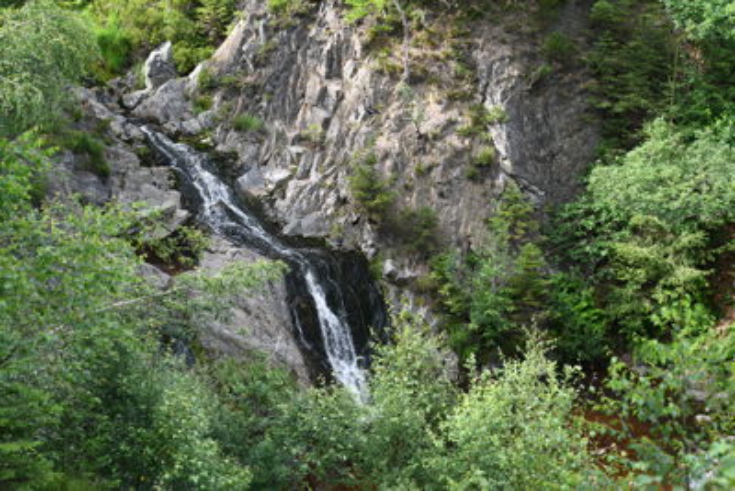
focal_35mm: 66
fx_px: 1348
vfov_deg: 20.6
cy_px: 246
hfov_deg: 30.5
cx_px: 368
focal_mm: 44
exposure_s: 1/80
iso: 200
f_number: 4.8
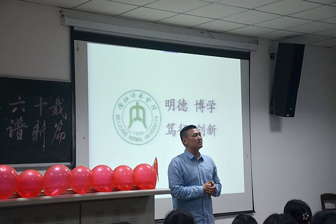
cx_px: 168
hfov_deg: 31.9
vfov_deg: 21.6
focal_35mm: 63
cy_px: 112
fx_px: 588
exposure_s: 1/40
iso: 800
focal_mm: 42
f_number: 4.8
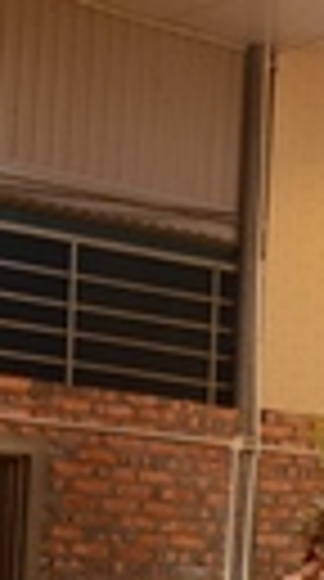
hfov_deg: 7.7
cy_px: 497
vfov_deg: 15.8
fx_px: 2069
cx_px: 986
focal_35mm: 135
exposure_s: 1/200
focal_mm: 17
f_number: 2.8
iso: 800
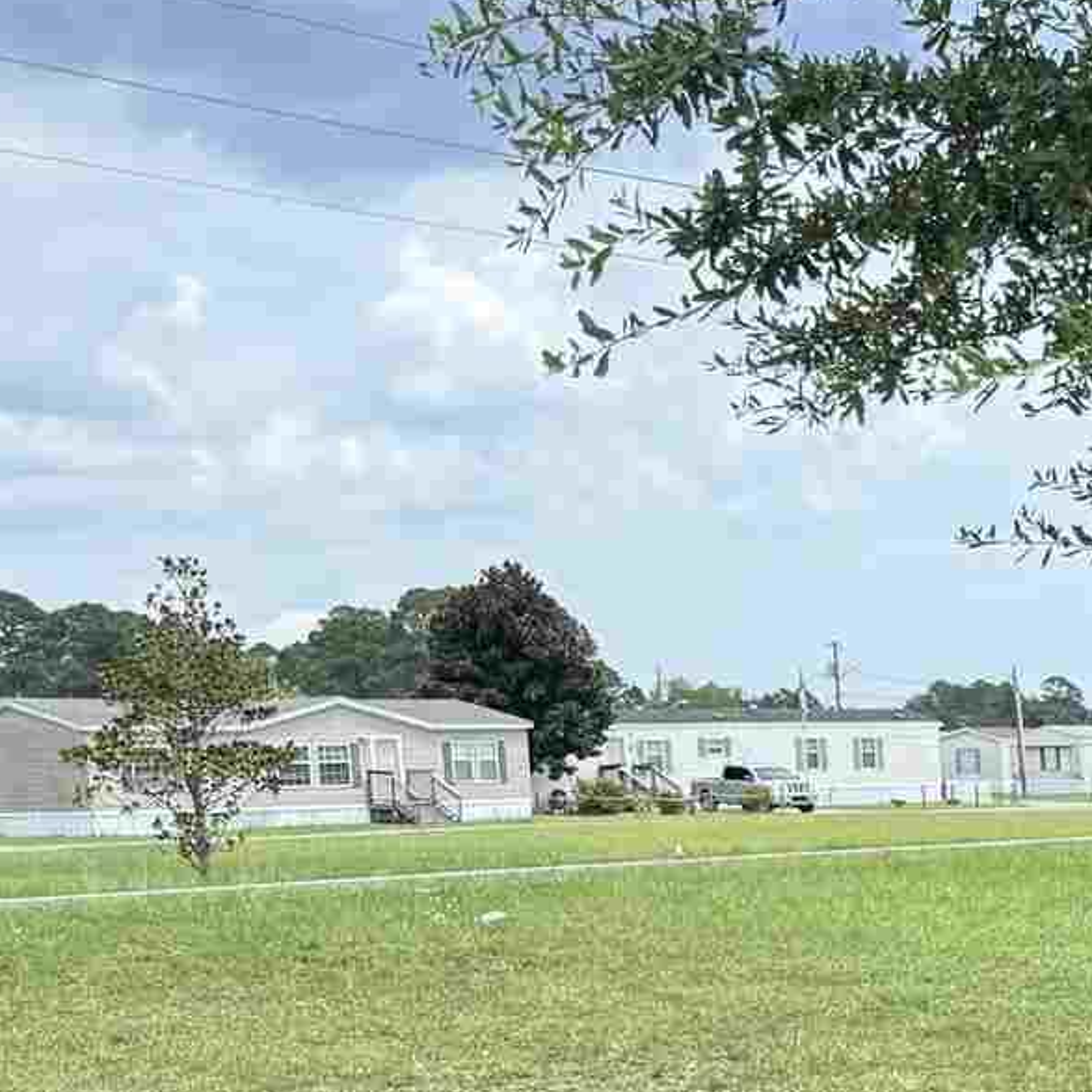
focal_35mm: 74
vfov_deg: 22.7
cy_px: 1016
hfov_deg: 19.7
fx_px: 2641
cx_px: 1725
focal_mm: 6.76
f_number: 1.78
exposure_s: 1/1949
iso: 100
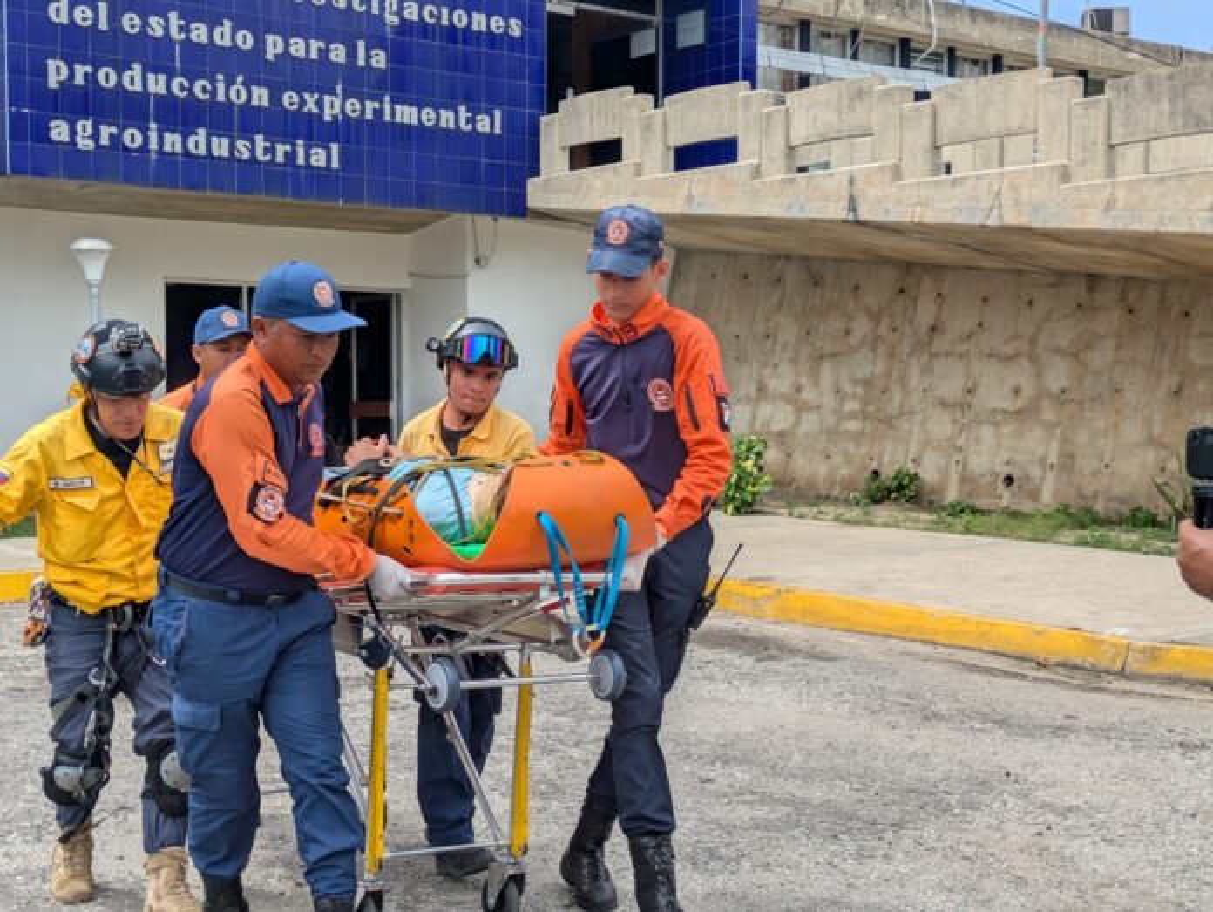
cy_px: 456
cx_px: 606
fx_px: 1788
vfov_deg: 28.6
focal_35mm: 51
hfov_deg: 37.5
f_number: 1.89
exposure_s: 1/1946
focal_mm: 5.43
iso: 44
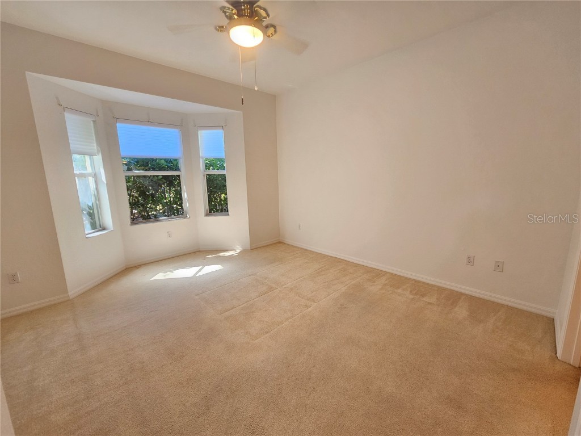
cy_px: 218
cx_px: 290
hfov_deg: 106.2
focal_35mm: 13
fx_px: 218
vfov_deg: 89.9
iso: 100
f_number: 2.2
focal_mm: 2.2
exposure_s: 1/60
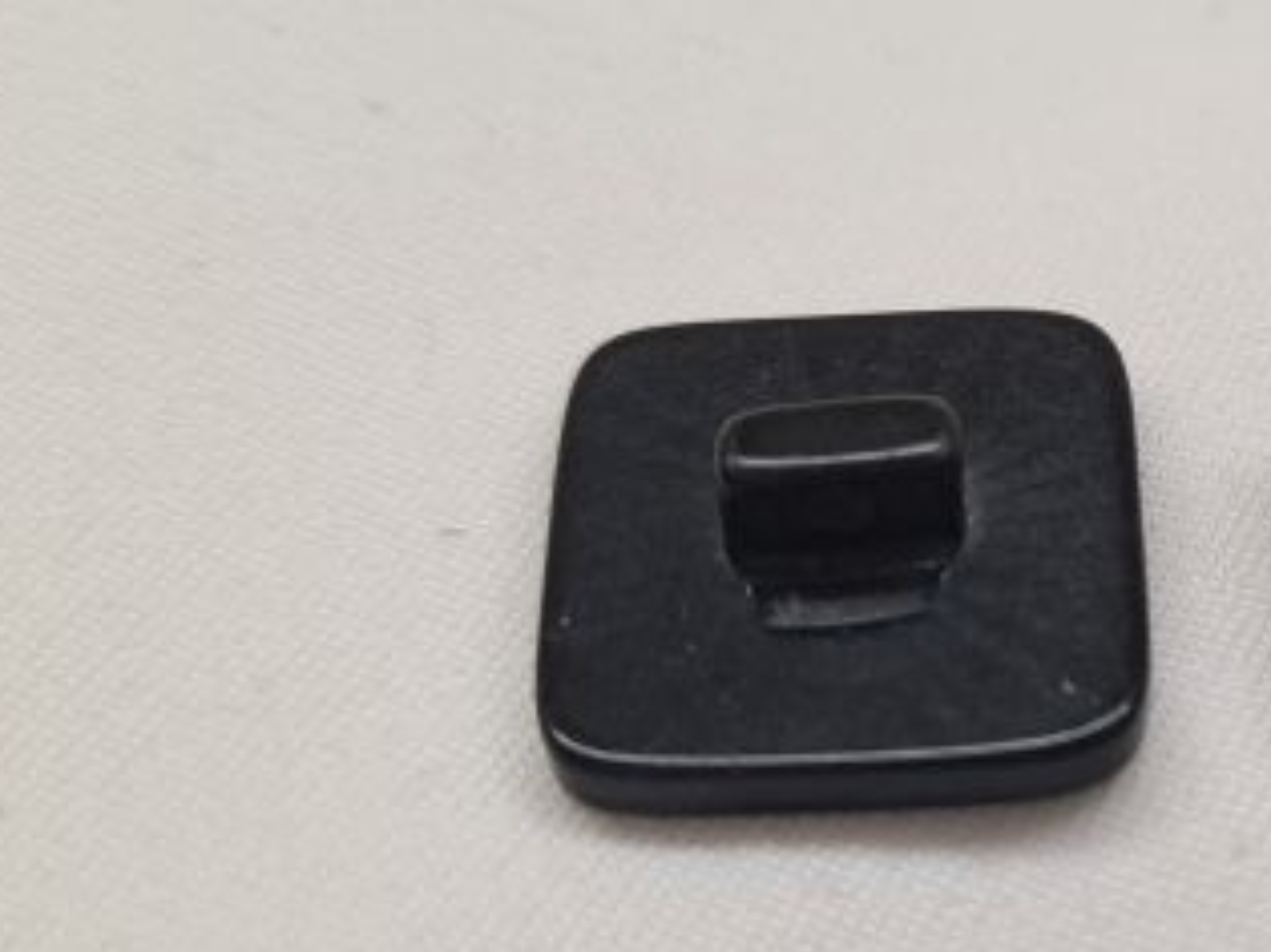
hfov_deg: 28.2
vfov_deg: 22.2
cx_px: 1166
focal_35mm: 66
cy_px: 565
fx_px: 2422
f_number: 1.8
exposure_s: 1/183
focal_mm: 5.4
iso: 50
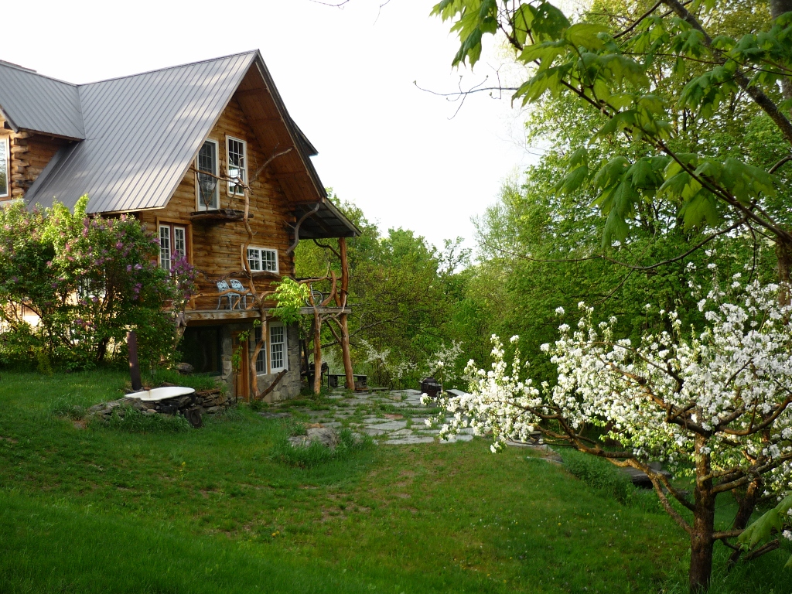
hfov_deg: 55.4
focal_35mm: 33
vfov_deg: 42.9
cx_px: 396
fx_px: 755
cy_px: 297
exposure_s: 1/160
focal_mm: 5.5
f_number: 2.8
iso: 100
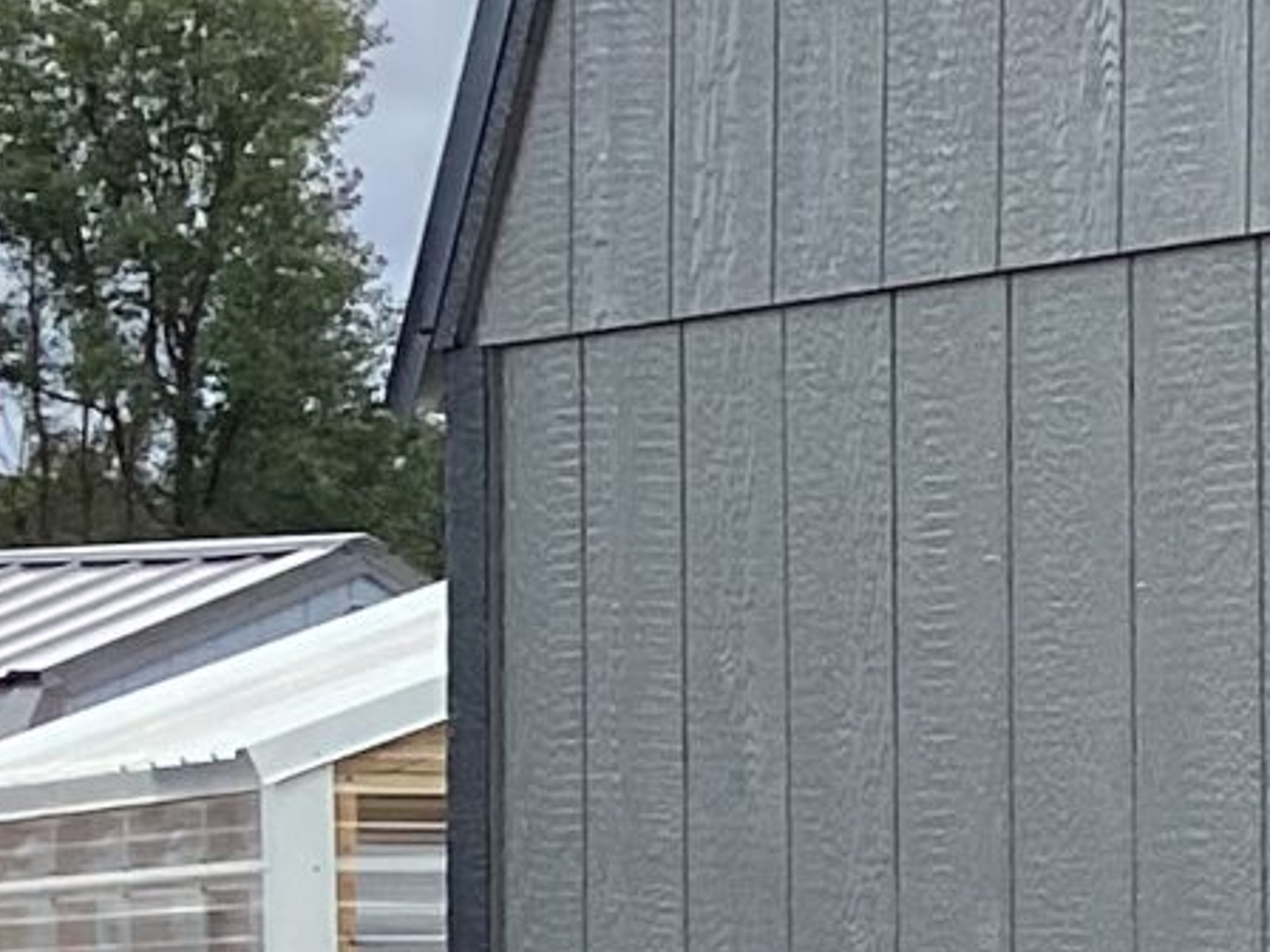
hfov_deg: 9.6
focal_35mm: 177
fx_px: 6494
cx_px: 3269
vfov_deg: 8.3
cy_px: 1080
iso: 25
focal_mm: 3.3
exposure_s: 1/831
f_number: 2.4
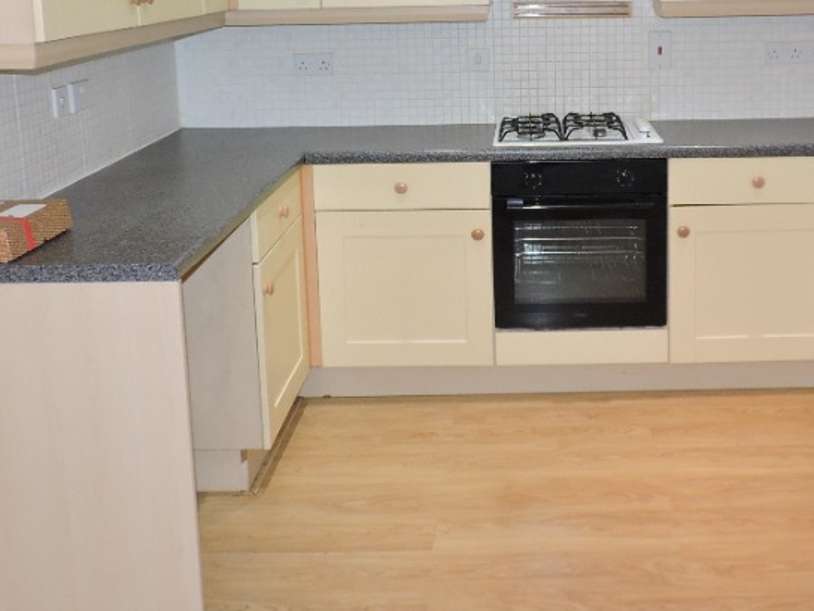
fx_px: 1059
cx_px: 519
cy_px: 134
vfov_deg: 31.5
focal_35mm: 45
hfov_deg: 41.7
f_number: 3
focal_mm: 4.3
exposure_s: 1/30
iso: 200
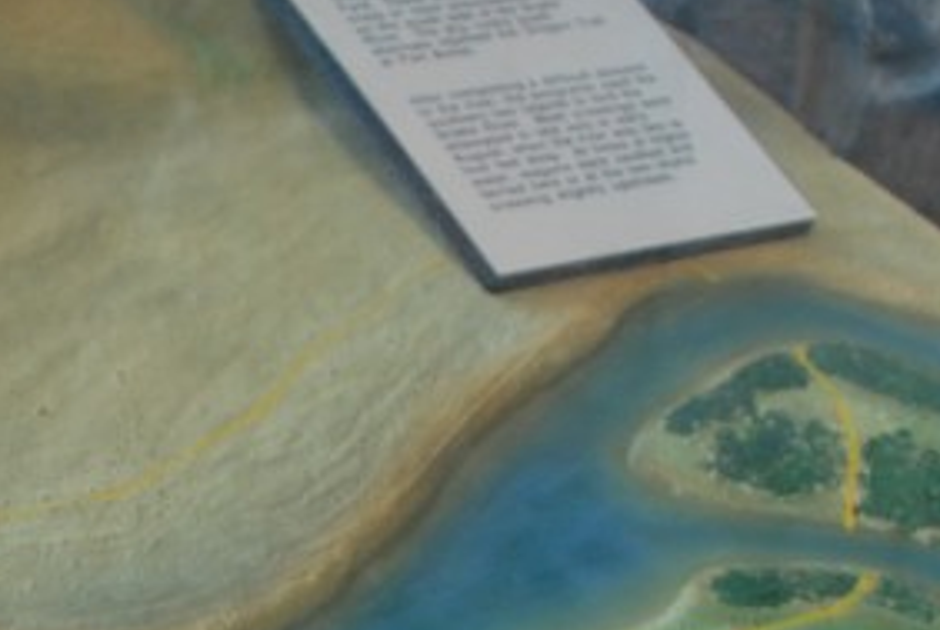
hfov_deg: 20.4
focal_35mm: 98
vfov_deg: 13.6
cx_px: 90
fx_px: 2563
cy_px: 788
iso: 200
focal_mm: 18
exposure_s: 1/40
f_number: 3.5
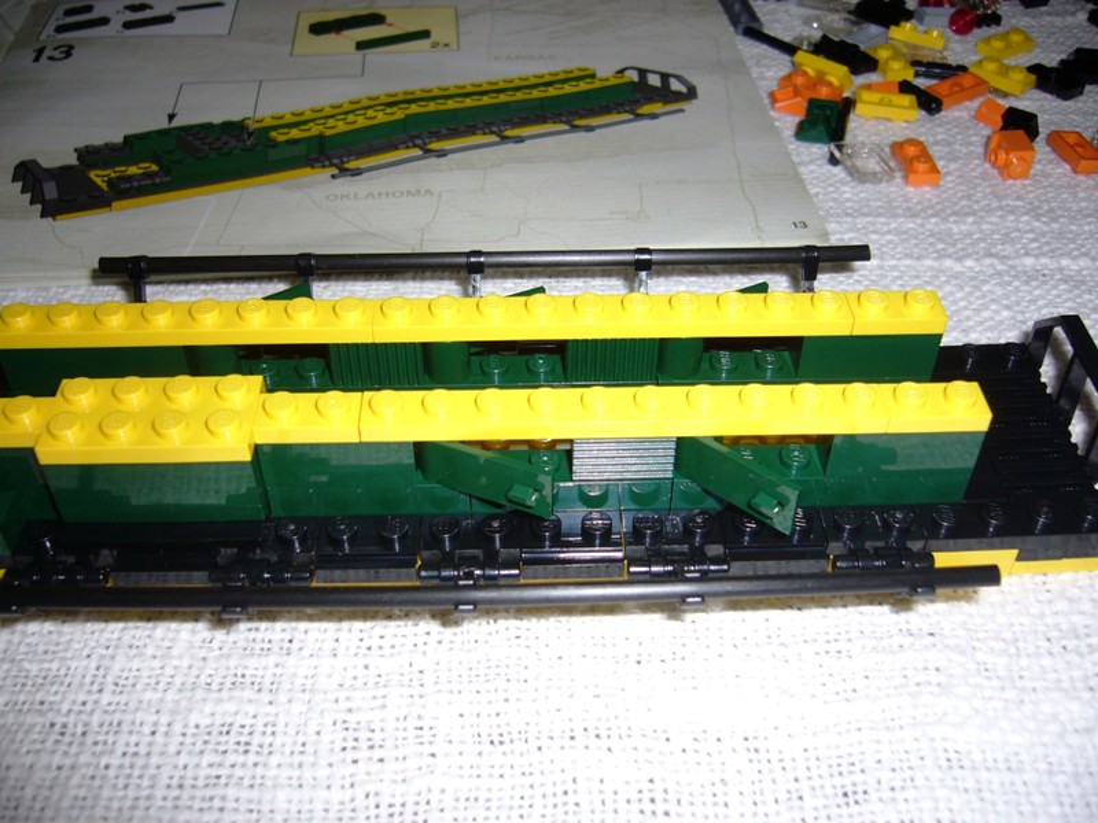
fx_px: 1110
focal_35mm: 35
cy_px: 412
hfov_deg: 52.6
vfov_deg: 40.7
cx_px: 549
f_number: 2.8
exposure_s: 1/60
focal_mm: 5.8
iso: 80
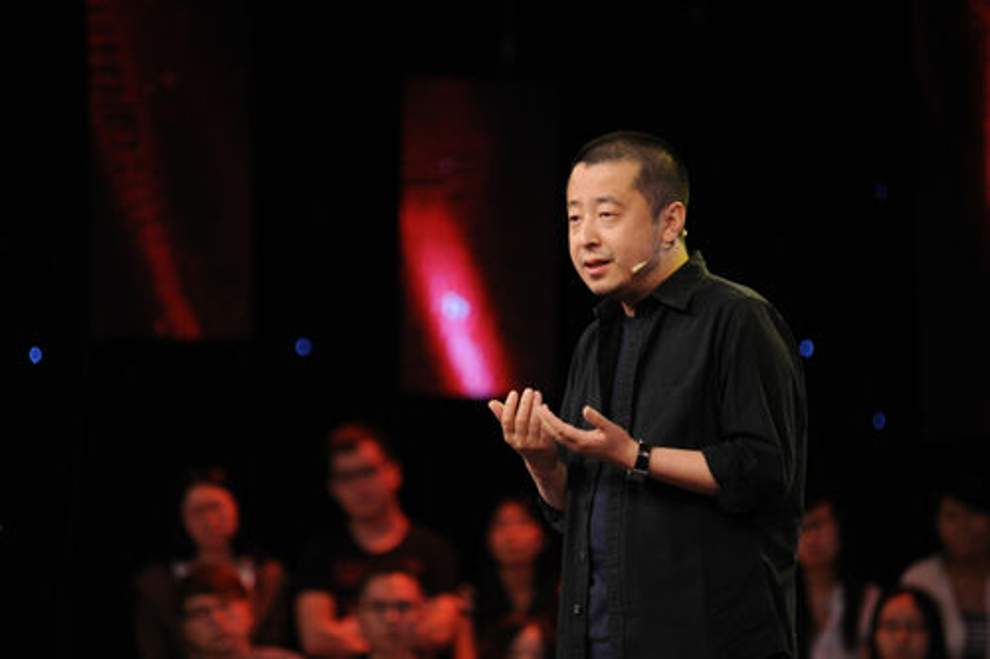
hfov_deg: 10.3
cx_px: 495
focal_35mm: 200
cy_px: 330
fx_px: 5498
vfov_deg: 6.9
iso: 1250
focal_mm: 200
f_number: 3.5
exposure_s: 1/200
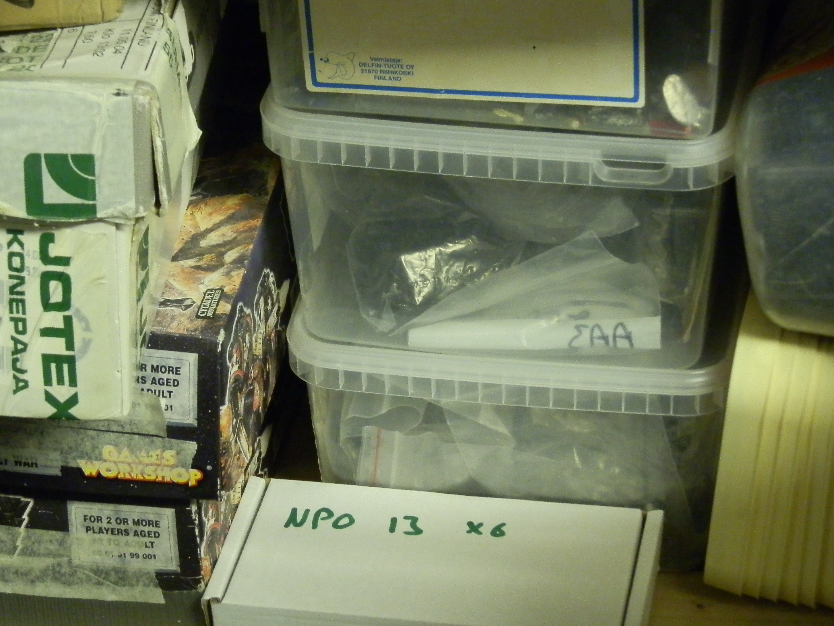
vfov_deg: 16.4
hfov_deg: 21.7
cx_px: 330
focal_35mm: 90
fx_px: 2169
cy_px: 257
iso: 400
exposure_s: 1/8
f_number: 3.7
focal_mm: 10.99
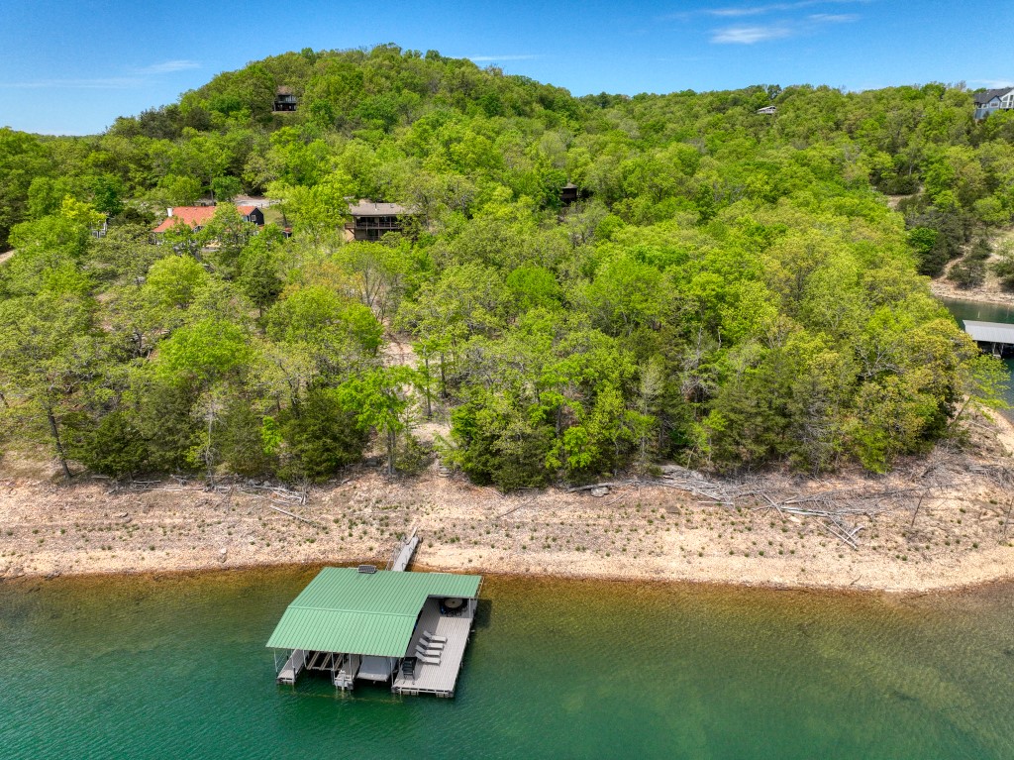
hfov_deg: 71.6
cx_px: 507
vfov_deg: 56.8
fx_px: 703
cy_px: 380
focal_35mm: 24
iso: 110
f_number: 2.8
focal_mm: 12.3
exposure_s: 1/2500
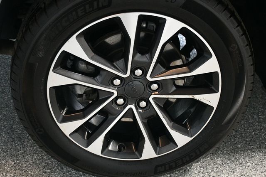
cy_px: 88
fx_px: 443
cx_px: 133
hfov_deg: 33.4
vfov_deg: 22.6
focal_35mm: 60
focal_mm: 40
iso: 3600
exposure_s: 1/60
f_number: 4.5
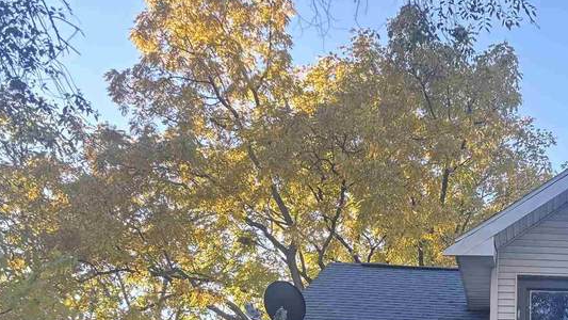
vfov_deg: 16.0
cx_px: 626
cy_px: 501
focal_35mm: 68
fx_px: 1024
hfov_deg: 28.2
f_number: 1.6
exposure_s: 1/171
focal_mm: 5.96
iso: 50
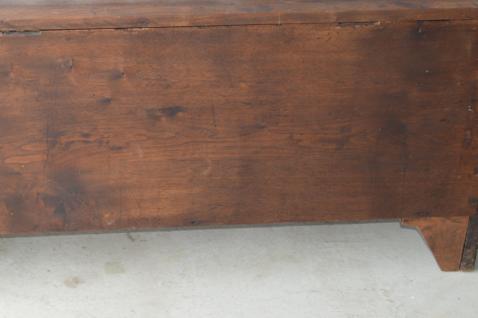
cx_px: 182
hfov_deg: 23.6
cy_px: 89
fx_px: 1140
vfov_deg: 15.8
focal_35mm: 86
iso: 400
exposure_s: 1/60
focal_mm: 31
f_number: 4.2
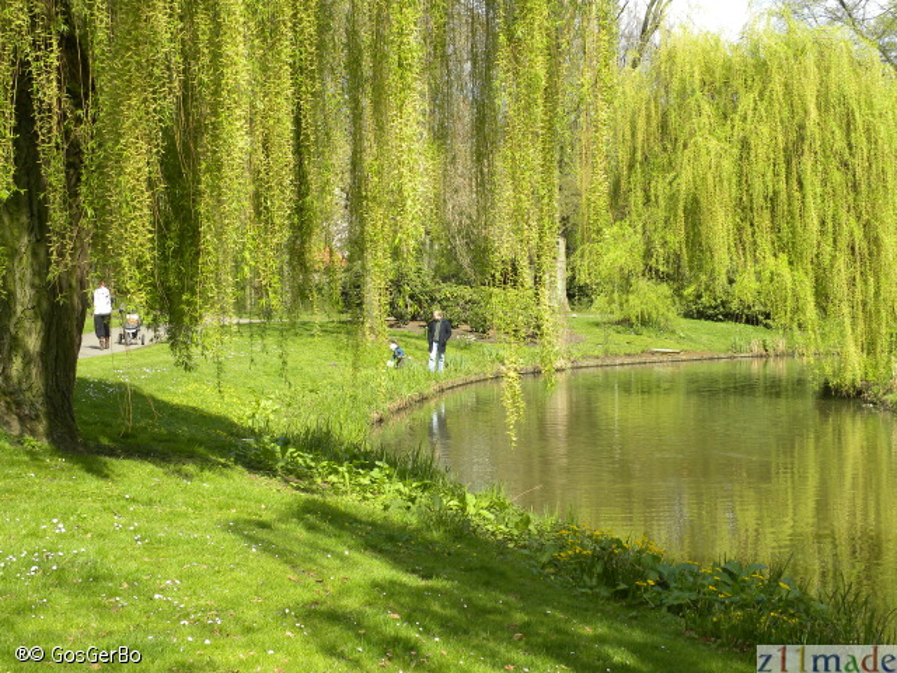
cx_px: 448
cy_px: 336
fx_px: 1710
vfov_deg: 22.3
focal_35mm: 66
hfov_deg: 29.4
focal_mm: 11.8
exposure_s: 1/196
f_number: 4.5
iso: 64
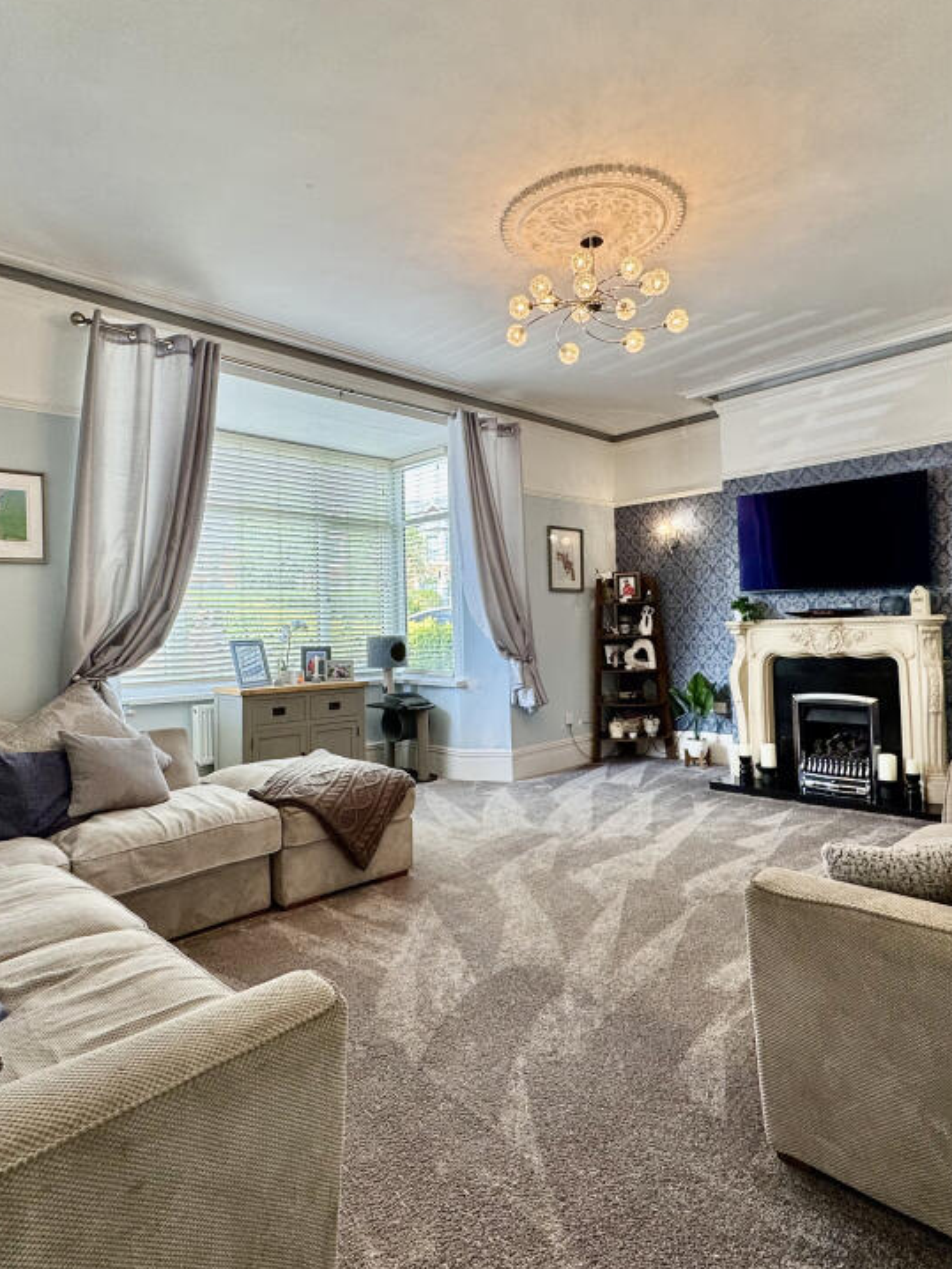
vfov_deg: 81.7
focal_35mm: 20
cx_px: 476
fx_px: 733
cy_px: 611
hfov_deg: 66.0
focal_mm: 2.22
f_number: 2.2
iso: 64
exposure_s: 1/100
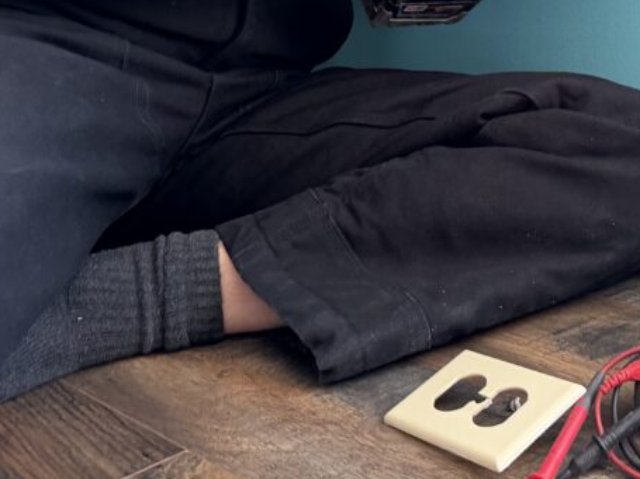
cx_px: 592
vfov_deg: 25.0
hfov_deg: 33.4
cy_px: -53
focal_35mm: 54
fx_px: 998
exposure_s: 1/73
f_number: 1.78
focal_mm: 6.76
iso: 200
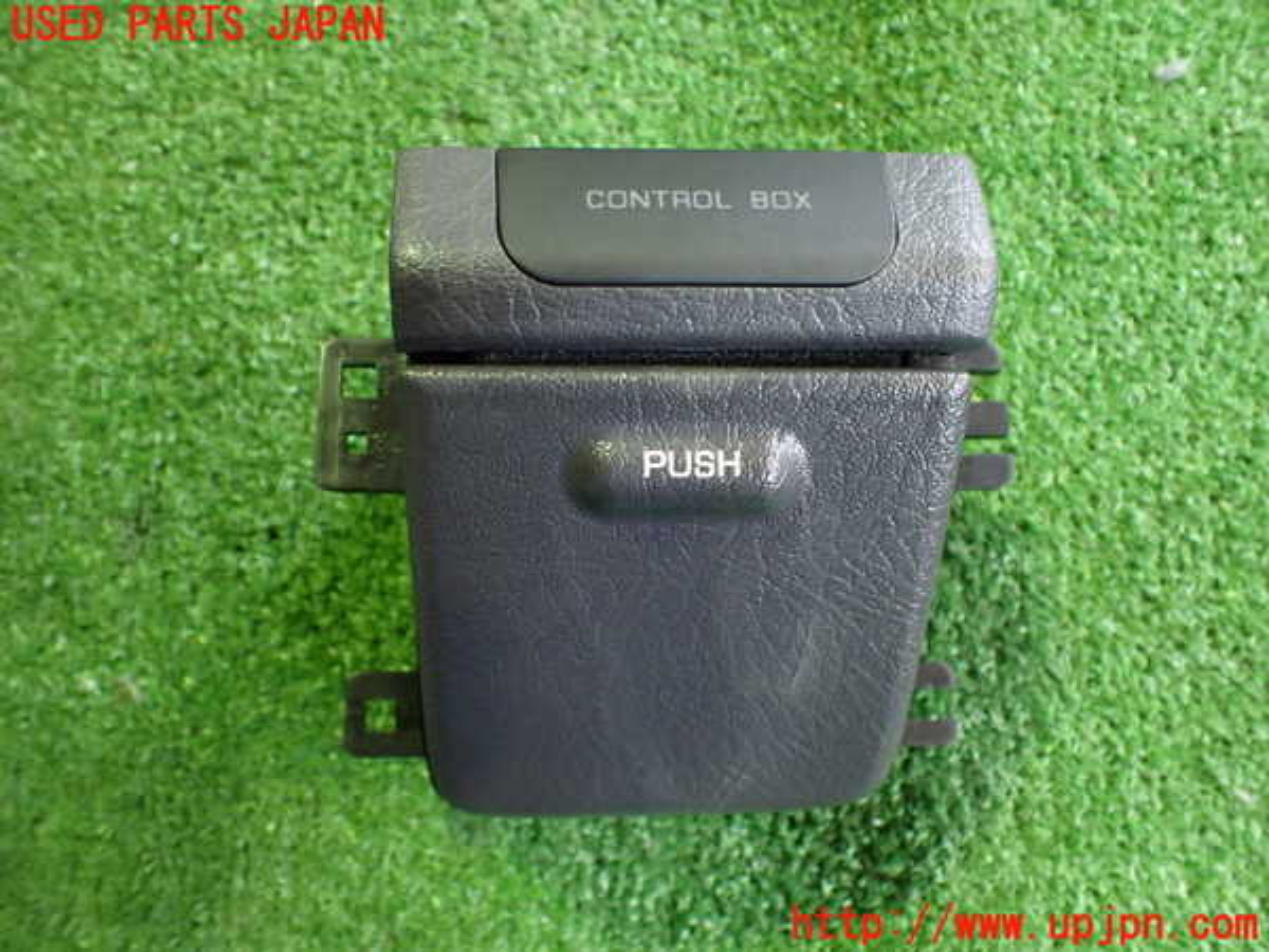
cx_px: 634
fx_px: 1100
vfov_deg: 46.8
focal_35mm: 30
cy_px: 476
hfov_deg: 60.0
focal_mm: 5.4
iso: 800
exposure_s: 1/50
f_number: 2.3
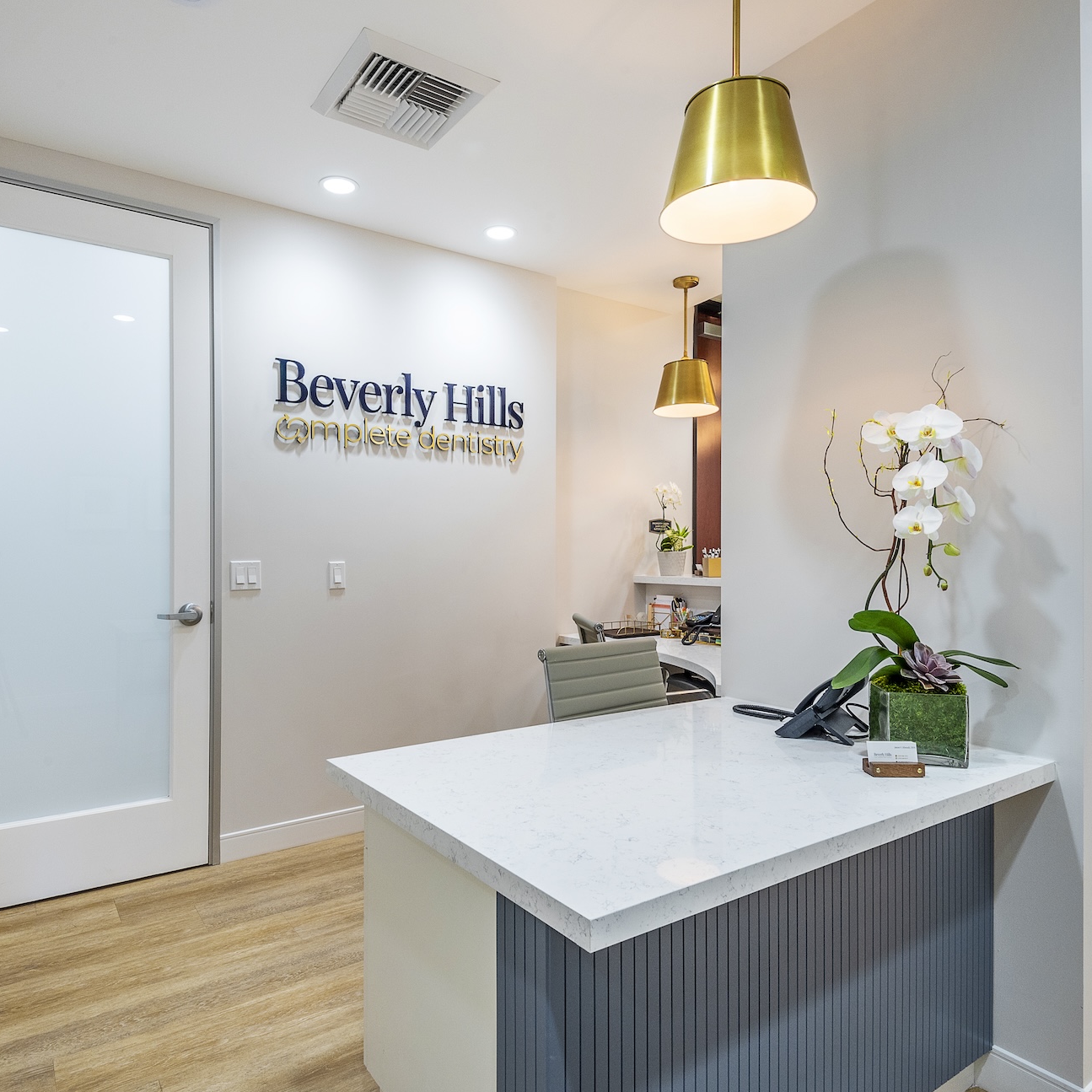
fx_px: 749
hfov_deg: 72.0
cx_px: 503
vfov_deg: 72.1
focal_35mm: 21
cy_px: 549
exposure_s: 1/13
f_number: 11
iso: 320
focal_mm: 16
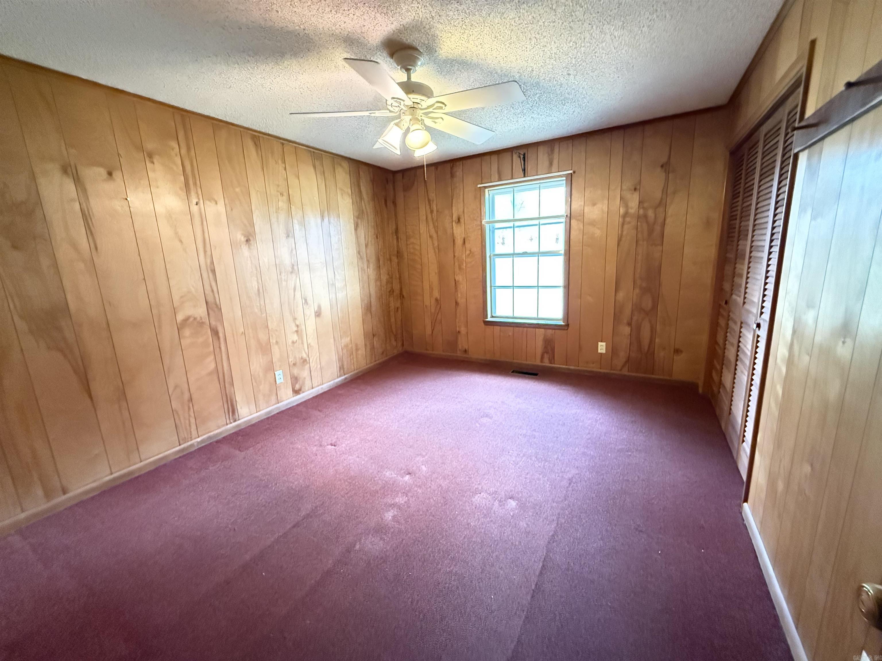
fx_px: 357
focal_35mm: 14
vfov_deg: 85.7
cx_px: 441
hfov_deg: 102.1
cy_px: 330
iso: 1250
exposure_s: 1/60
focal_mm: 2.22
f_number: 2.2
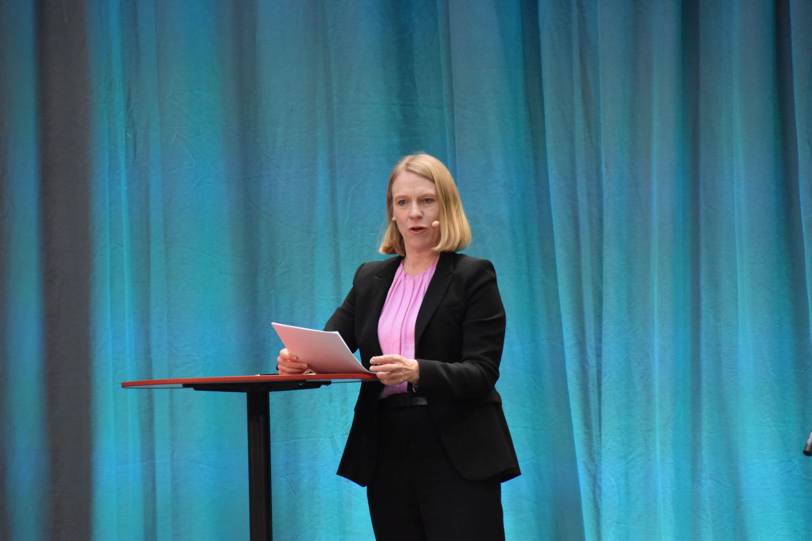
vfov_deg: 4.6
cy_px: 270
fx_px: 6766
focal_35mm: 300
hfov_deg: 6.9
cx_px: 406
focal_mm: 200
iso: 4500
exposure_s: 1/500
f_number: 5.6
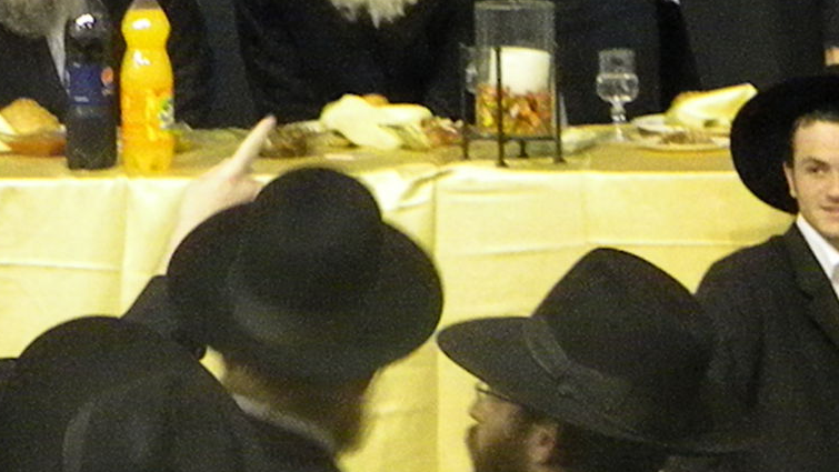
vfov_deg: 5.7
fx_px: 4717
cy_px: -89
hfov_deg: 10.1
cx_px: 177
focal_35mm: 212
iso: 3200
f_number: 4.7
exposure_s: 1/46.2
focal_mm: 19
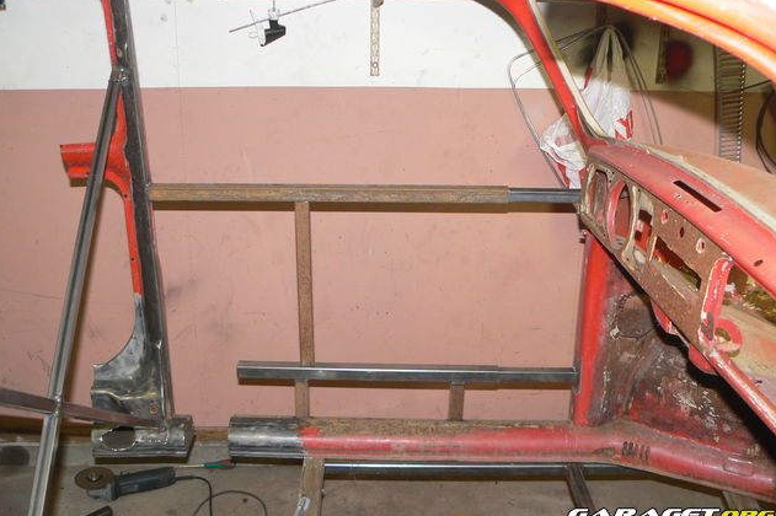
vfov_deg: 35.0
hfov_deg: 50.7
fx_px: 819
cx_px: 385
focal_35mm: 38
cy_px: 232
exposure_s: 1/30
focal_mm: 6
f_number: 2.8
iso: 100
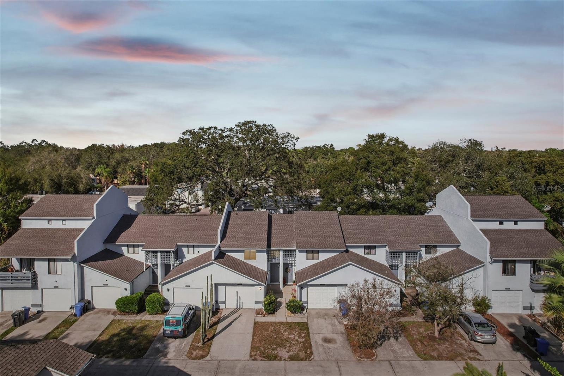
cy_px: 188
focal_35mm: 22
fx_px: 345
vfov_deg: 57.2
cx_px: 282
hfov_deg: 78.6
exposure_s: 1/2000
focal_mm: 8.38
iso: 100
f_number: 2.8
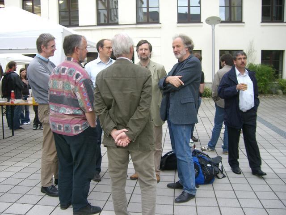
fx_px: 314
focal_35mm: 38
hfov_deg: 49.0
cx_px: 143
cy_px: 108
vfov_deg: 37.7
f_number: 2.7
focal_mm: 6.2
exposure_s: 1/60
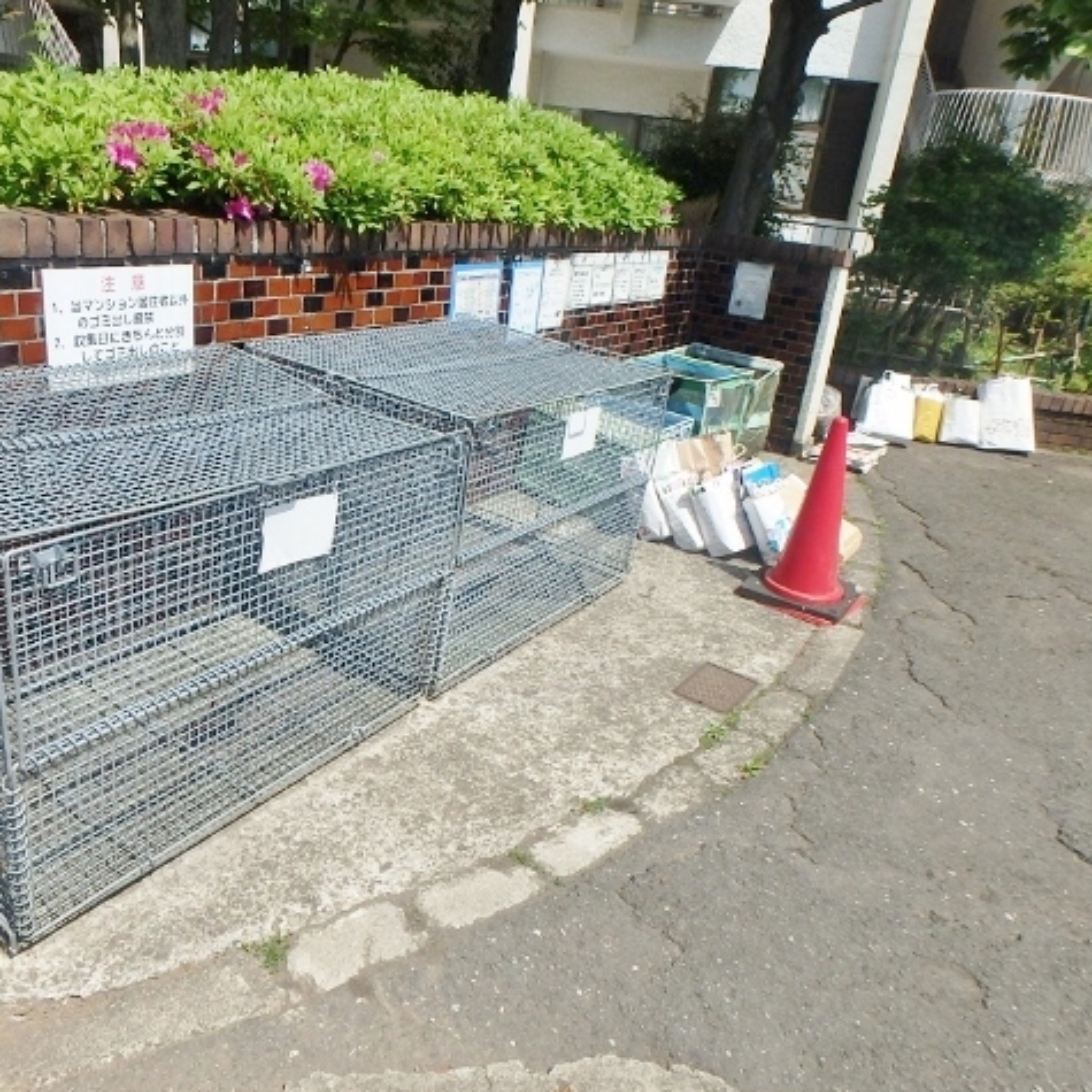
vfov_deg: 62.9
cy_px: 547
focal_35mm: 25
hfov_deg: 62.4
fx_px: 892
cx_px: 441
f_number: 6
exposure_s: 1/500
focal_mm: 3.7
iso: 125
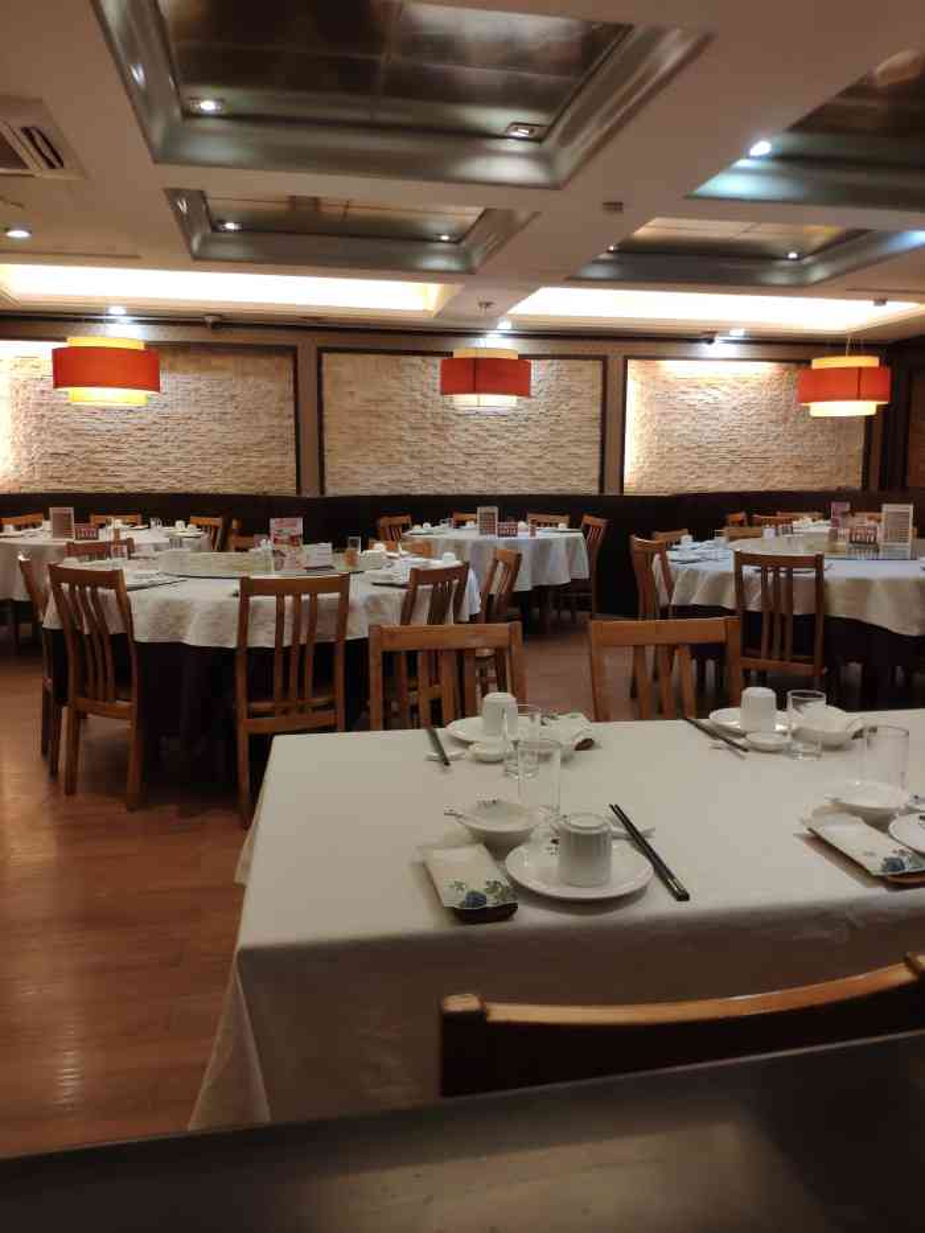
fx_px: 748
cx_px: 462
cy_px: 616
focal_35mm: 21
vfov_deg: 79.0
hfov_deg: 63.5
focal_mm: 4.22
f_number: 1.8
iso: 376
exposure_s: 1/50
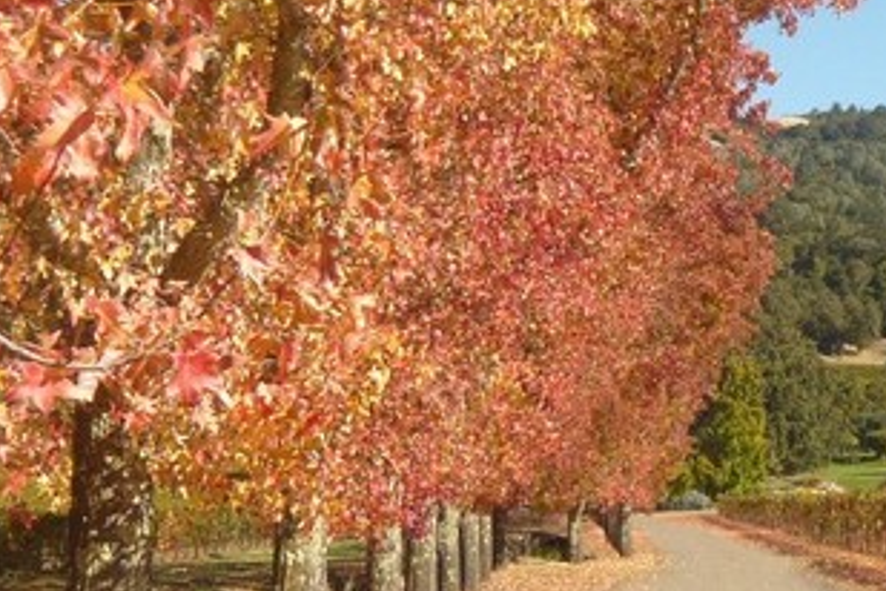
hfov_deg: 20.5
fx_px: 2387
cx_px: 826
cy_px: 278
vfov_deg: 14.1
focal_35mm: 97
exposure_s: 1/800
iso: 100
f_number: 3
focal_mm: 5.2
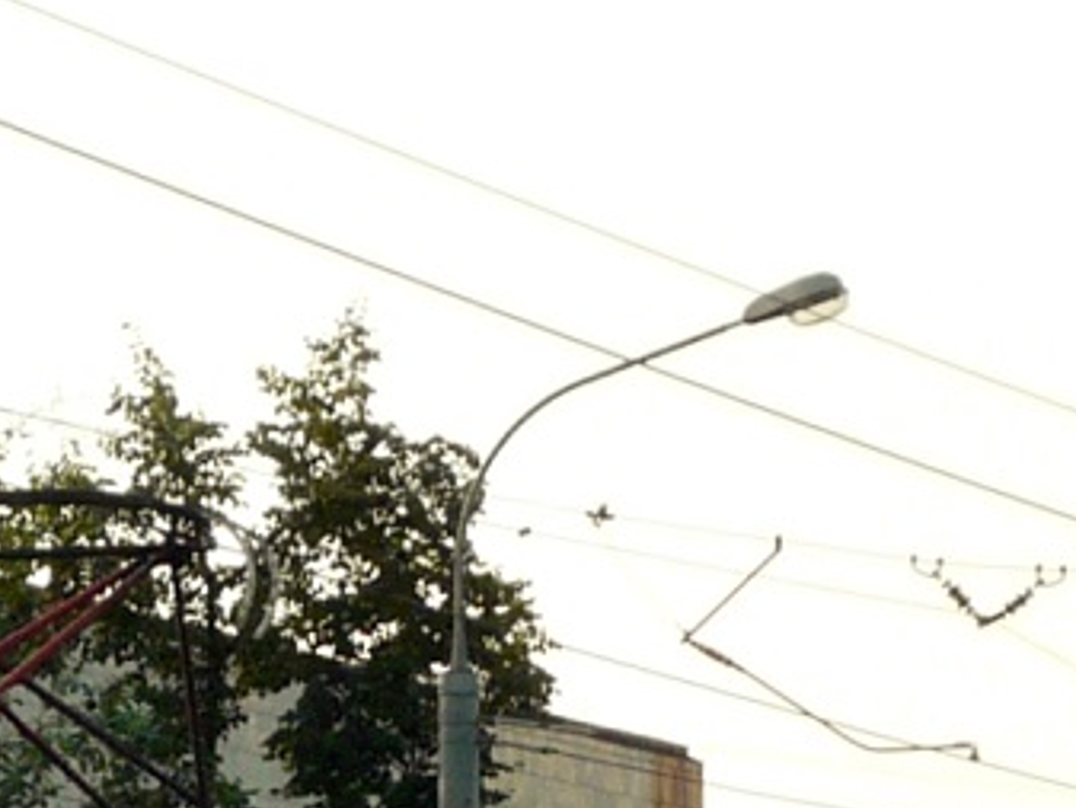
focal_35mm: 447
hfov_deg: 4.4
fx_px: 13899
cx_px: 370
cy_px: 1131
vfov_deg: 3.3
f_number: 5
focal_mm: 15.1
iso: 100
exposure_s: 1/200
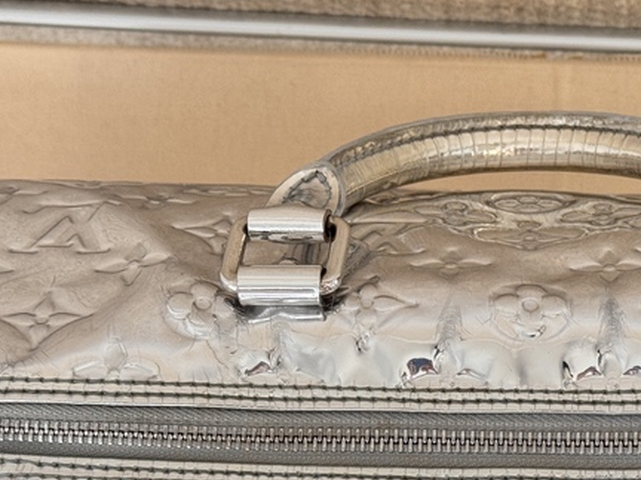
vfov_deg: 13.1
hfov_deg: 17.4
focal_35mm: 112
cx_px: 522
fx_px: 2074
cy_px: 441
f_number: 1.78
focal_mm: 6.76
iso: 100
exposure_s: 1/106
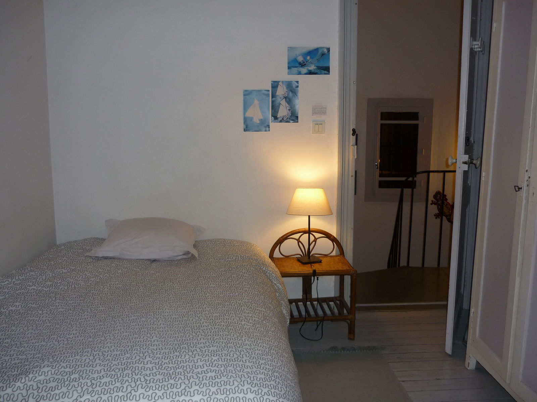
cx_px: 268
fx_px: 512
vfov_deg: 42.9
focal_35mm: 33
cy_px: 201
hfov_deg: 55.4
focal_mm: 5.5
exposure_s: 1/30
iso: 100
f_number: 2.8
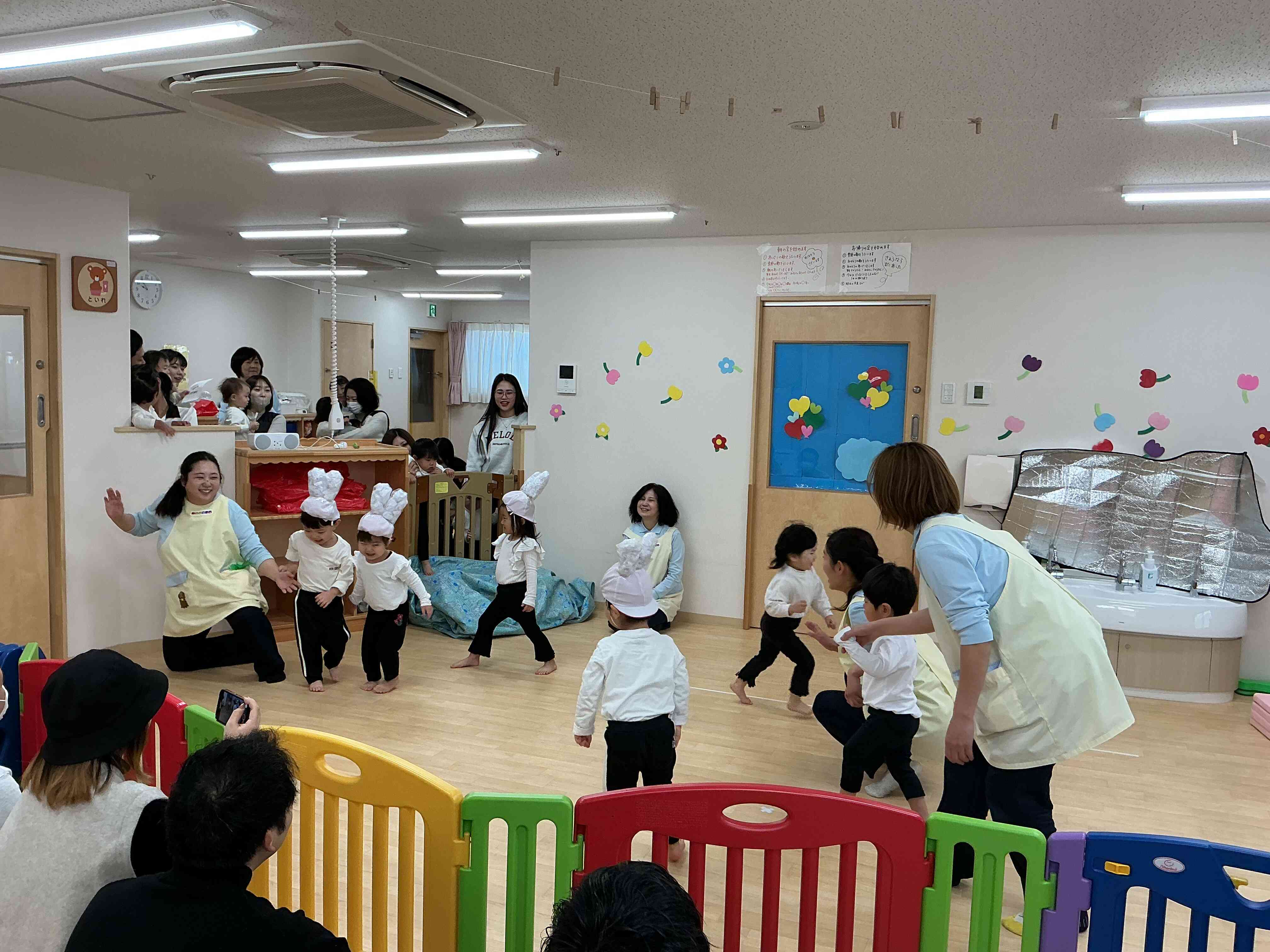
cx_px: 635
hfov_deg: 61.7
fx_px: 1064
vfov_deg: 48.2
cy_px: 476
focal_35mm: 29
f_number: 1.8
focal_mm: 3
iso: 40
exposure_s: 1/120
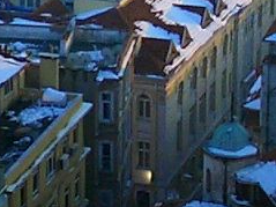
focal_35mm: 198
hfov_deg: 10.0
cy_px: -179
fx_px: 1578
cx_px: 135
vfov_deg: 7.3
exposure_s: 1/320
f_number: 3.5
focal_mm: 5.6
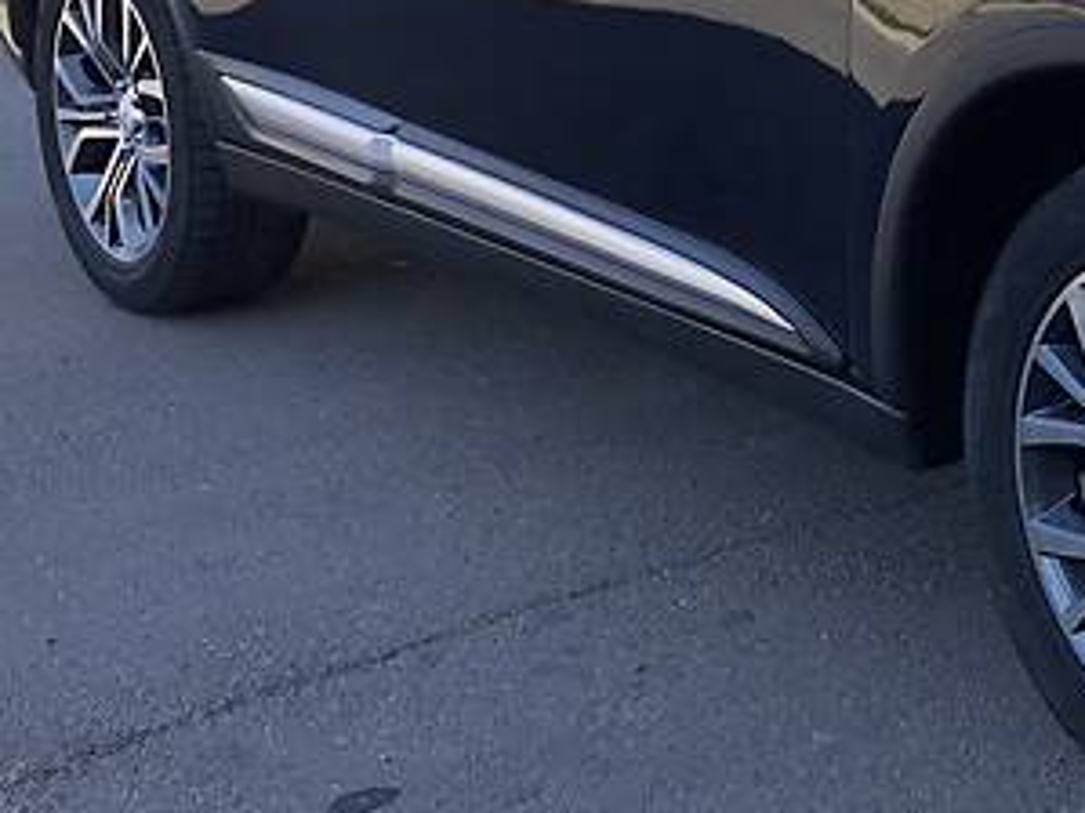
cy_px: 15
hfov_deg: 23.8
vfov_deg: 19.1
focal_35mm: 75
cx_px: 1277
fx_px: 2350
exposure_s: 1/466
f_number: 1.8
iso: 20
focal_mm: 4
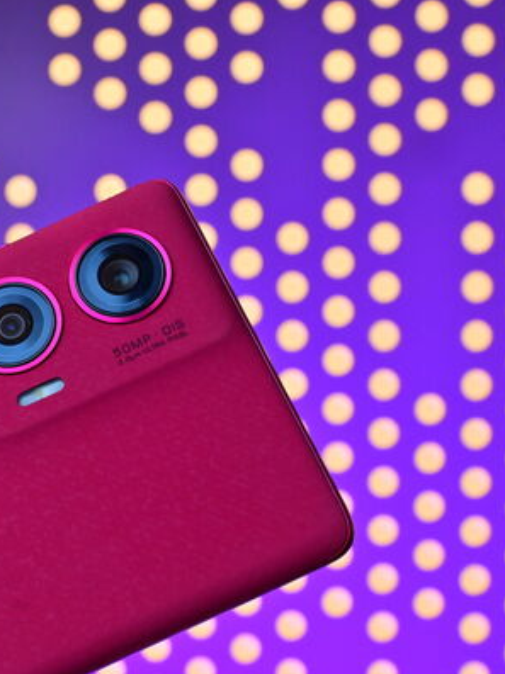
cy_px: 344
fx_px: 1261
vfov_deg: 30.0
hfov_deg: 22.2
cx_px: 63
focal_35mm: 65
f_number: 13
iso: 640
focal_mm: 29
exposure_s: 1/80
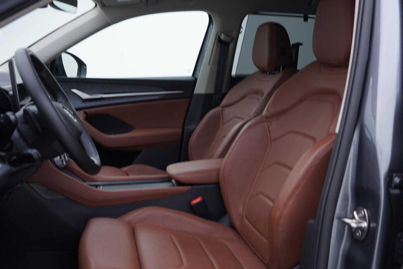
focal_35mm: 36
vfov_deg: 36.9
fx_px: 403
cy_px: 134
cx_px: 202
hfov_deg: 53.1
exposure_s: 1/50
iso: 125
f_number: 3.2
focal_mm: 24
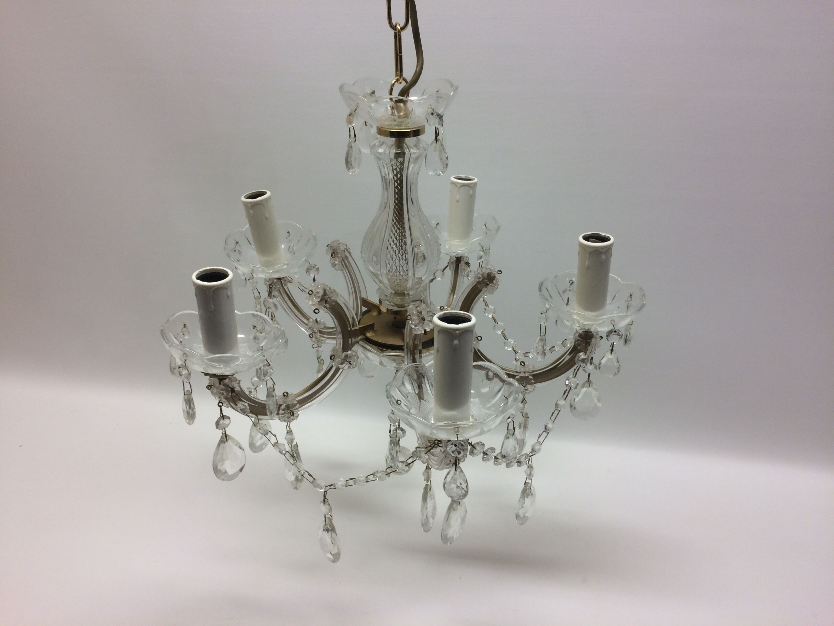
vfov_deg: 48.2
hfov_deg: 61.7
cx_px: 417
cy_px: 313
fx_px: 699
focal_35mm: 29
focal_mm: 4.15
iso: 50
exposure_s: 1/50
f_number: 2.2
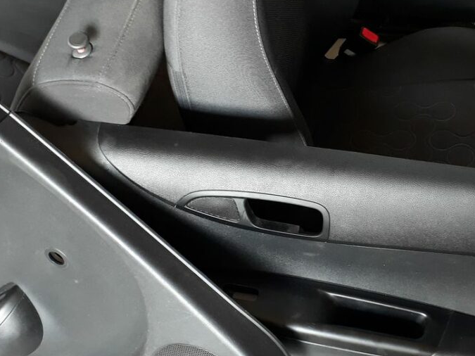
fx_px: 768
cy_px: 151
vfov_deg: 26.1
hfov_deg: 34.4
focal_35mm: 56
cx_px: 227
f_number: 1.9
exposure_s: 1/33
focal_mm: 3.6
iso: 100
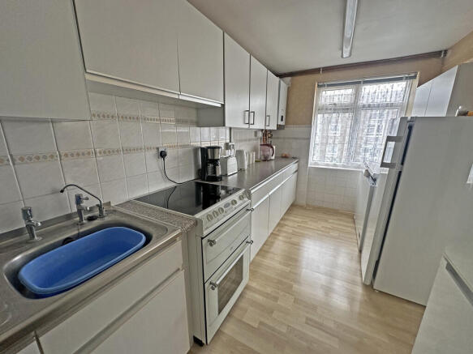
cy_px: 177
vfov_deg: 85.7
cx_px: 236
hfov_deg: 102.1
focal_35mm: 14
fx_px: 191
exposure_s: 1/99
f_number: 2.2
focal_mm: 2.22
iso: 125
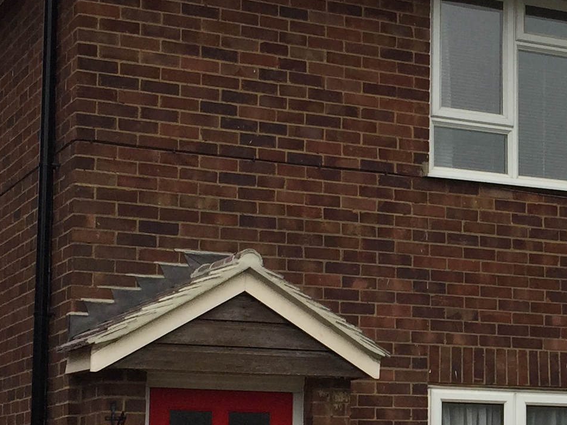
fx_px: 1622
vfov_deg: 14.9
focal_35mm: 99
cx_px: 575
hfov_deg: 19.2
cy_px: 311
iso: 32
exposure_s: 1/608
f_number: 2.2
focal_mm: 4.15
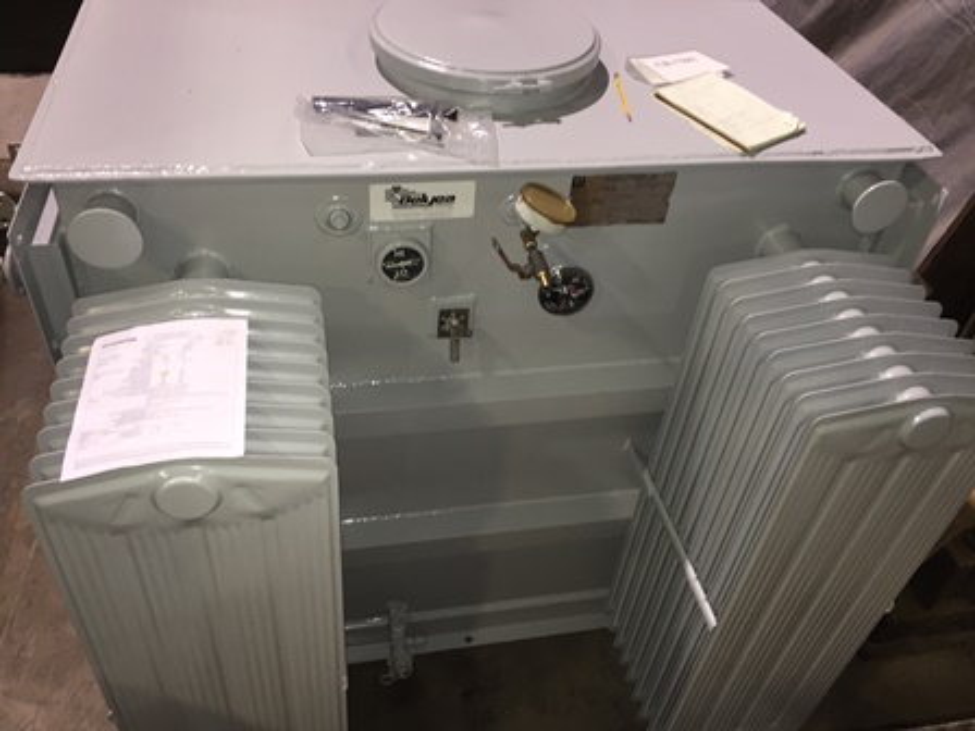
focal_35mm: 29
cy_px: 366
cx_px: 488
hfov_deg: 61.7
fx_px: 817
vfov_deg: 48.2
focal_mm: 4.15
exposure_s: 1/30
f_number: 2.2
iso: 125
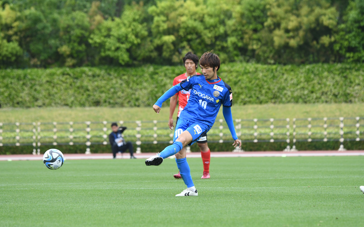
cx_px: 182
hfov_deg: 4.9
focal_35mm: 429
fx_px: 4256
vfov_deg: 3.1
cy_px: 120
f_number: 6
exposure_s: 1/2500
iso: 1600
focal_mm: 280
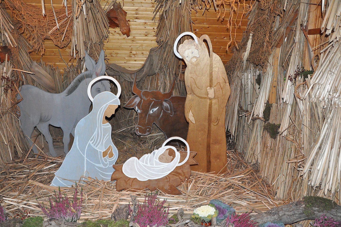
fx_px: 298
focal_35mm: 32
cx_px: 170
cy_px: 114
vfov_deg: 41.6
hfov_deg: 59.5
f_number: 5.6
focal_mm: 21
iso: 3200
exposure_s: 1/60
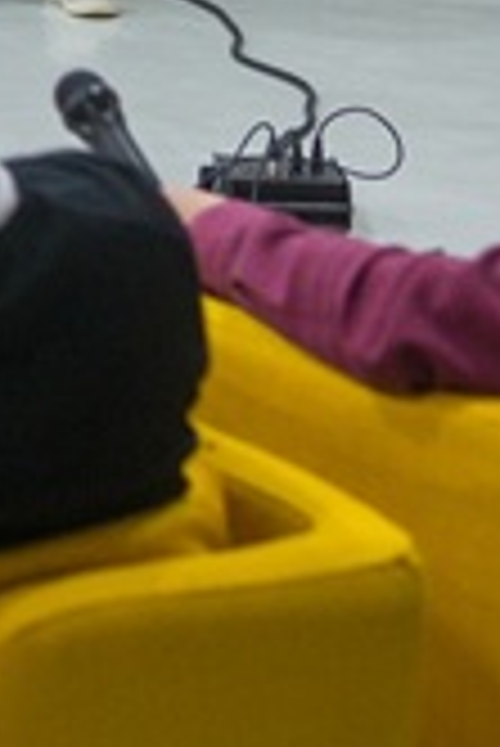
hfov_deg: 6.3
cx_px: -811
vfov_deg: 9.8
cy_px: -335
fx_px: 4262
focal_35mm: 205
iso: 800
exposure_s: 1/50
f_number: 3.5
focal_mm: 34
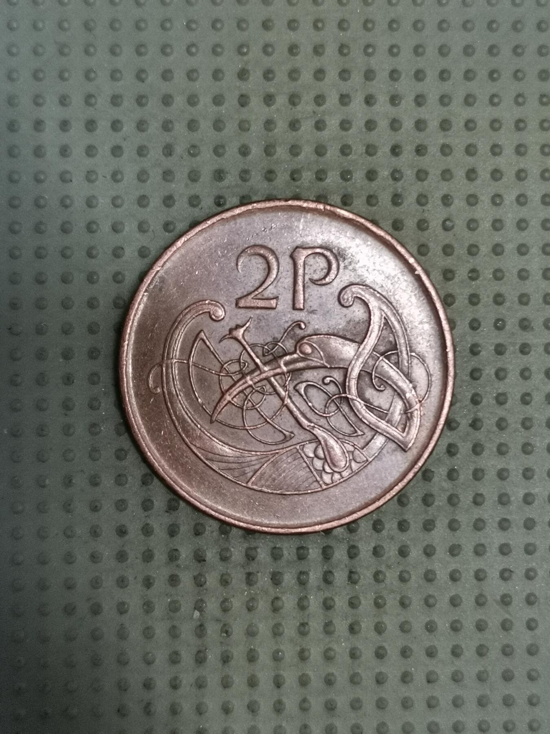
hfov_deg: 28.0
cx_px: 275
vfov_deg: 36.8
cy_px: 367
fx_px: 1102
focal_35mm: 52
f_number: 1.8
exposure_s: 1/30
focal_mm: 4.75
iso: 320
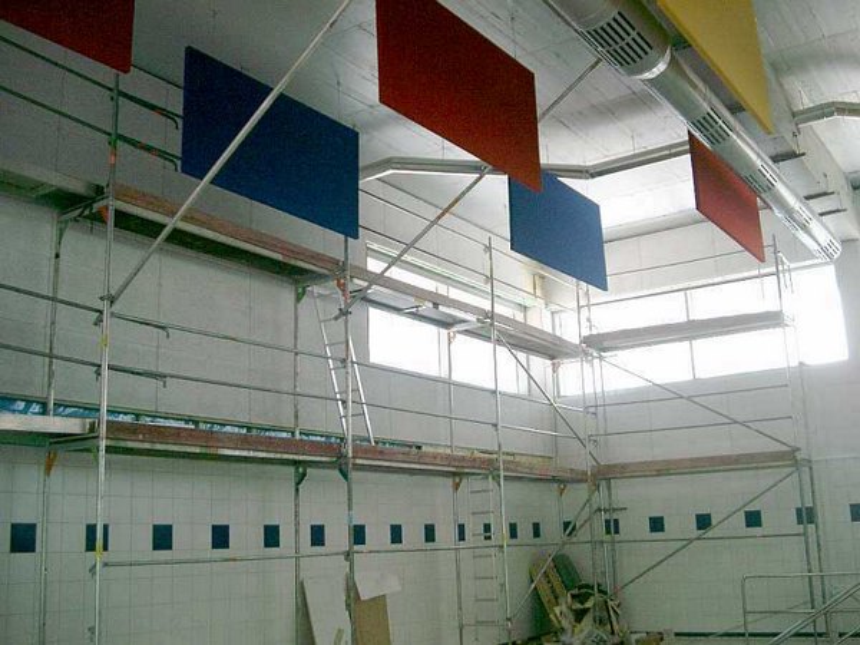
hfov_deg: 50.1
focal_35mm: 37
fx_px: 919
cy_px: 322
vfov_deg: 38.7
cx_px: 430
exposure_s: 1/160
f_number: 2.6
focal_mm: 7.6
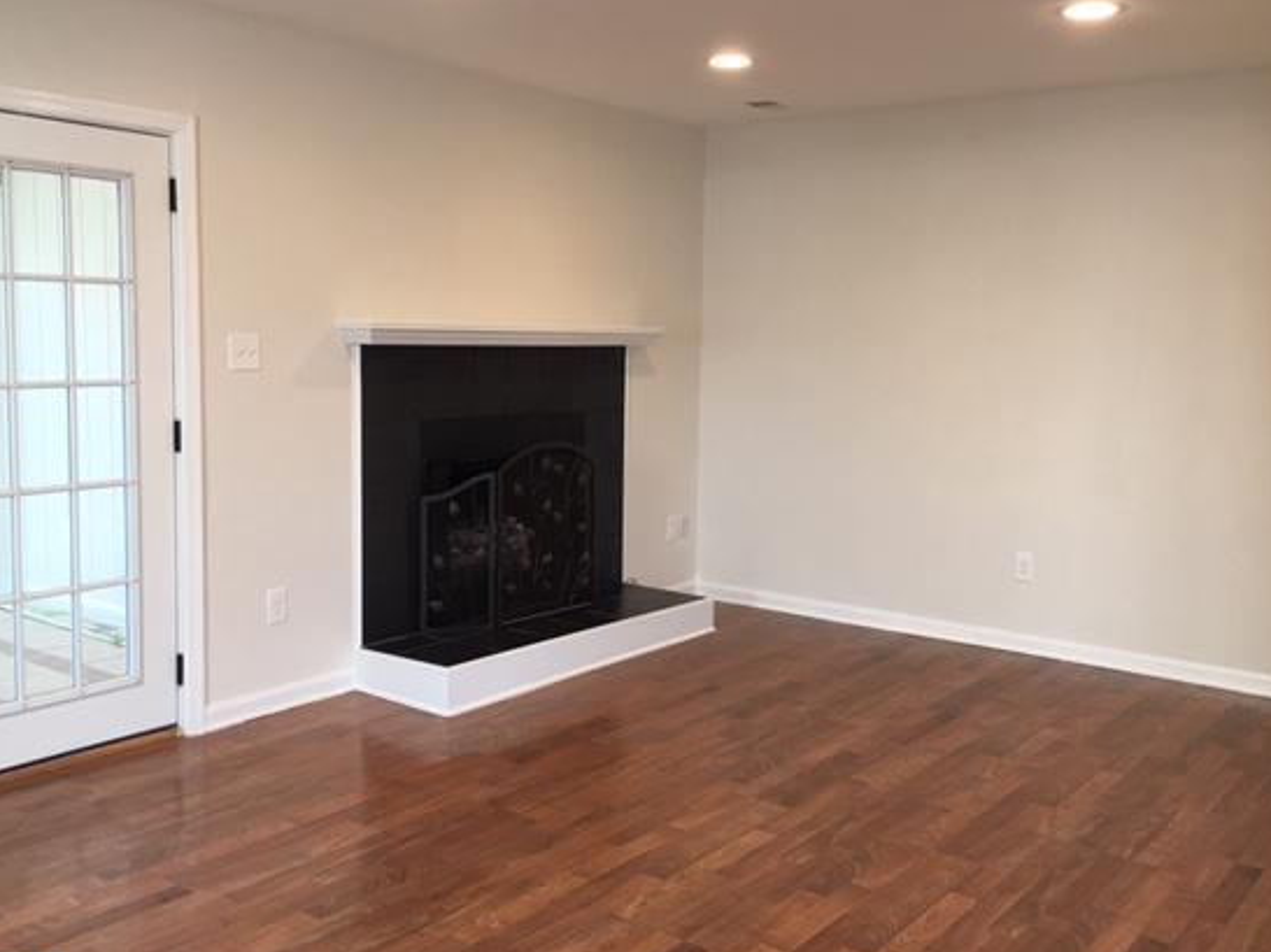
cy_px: 459
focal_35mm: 34
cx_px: 629
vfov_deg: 41.8
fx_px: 1248
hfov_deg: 54.0
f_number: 2.2
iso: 32
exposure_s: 1/30
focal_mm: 4.15
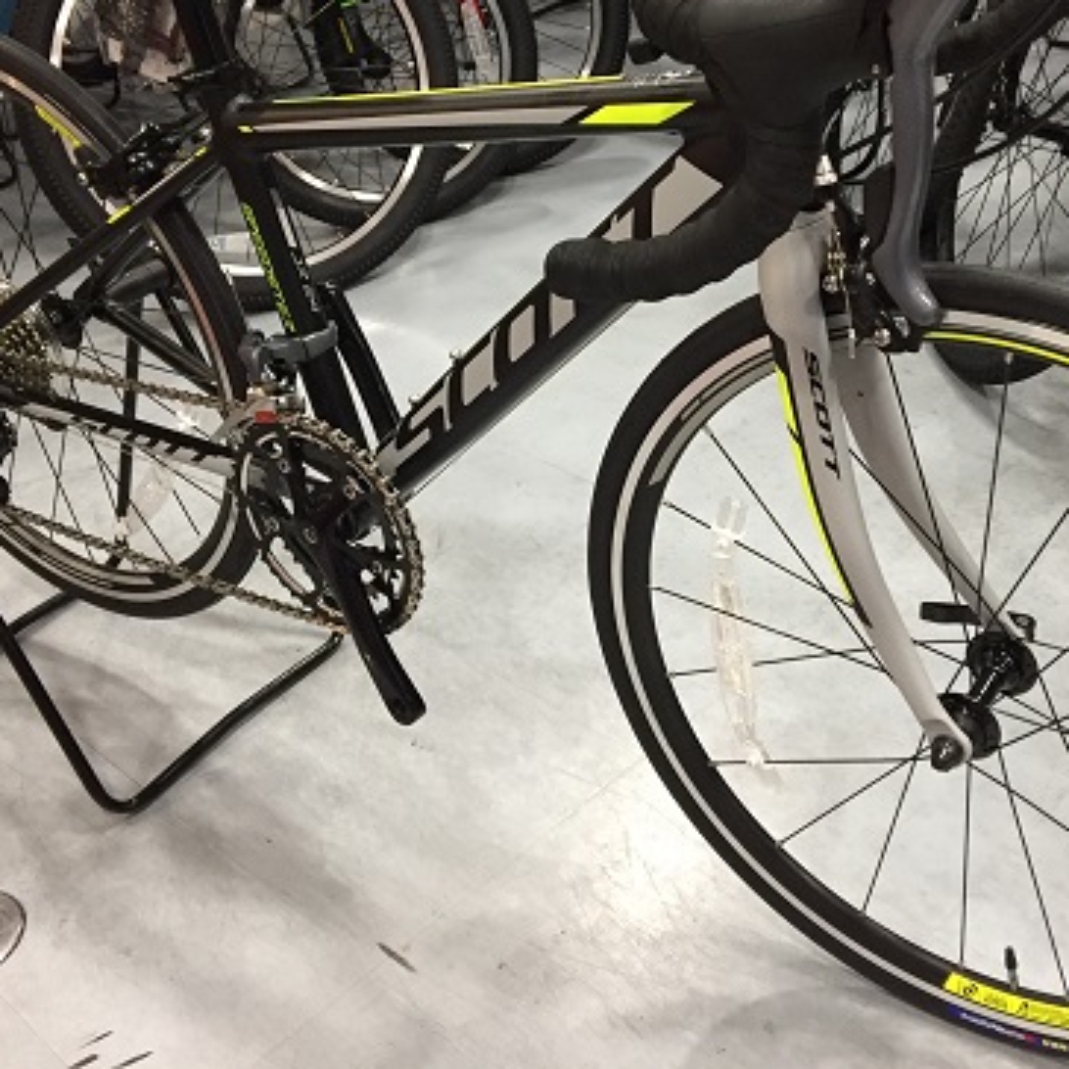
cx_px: 604
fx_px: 1607
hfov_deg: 36.7
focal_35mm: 46
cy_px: 373
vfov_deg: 36.5
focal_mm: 4.15
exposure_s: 1/30
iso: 160
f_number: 2.2
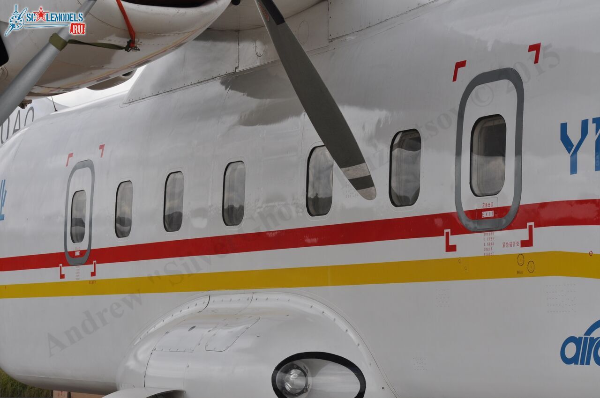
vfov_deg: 13.0
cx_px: 300
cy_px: 199
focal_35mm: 105
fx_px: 1748
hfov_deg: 19.5
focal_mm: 70
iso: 200
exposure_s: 1/200
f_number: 8
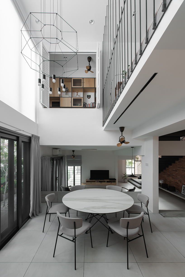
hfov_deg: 81.2
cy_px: 138
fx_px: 108
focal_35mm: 14
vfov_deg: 104.3
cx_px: 92
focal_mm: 14
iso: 100
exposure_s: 1.6
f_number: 14
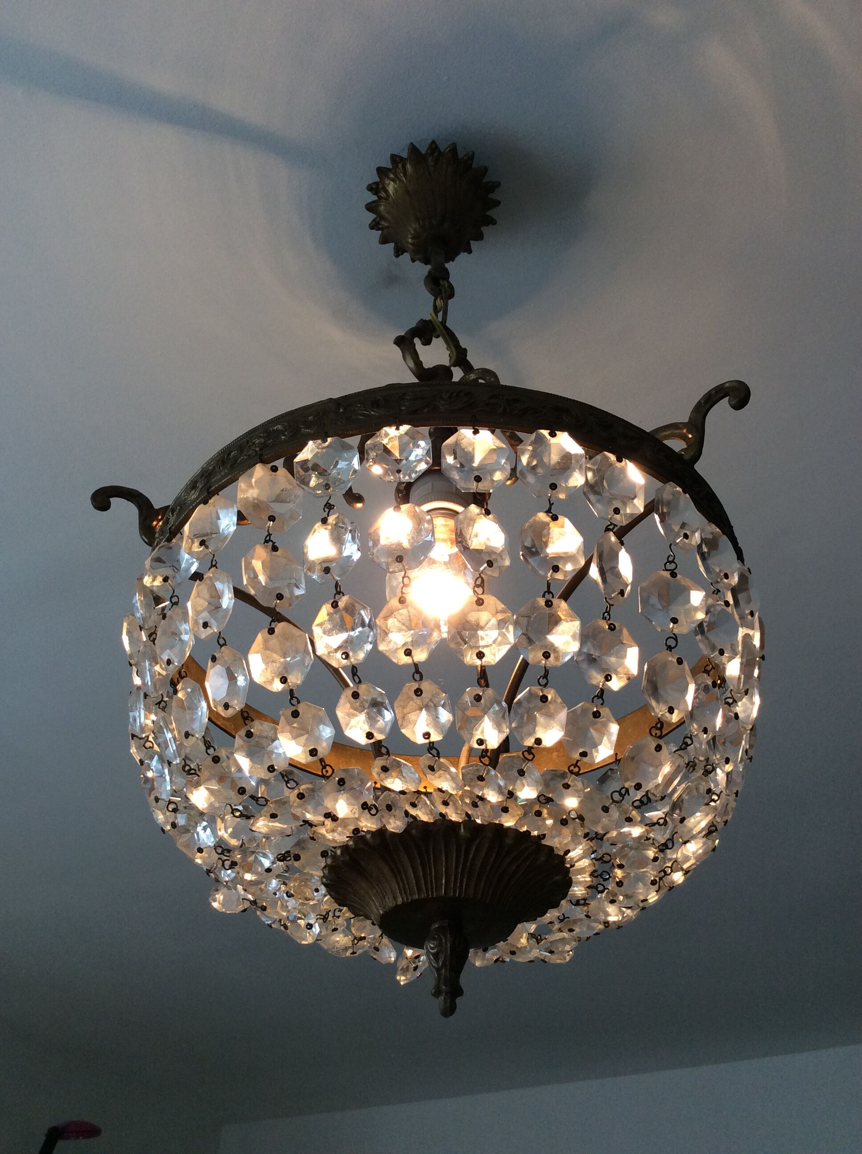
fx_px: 1065
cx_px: 431
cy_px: 577
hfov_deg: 44.1
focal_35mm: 32
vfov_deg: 56.9
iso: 64
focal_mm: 3.3
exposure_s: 1/100
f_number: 2.4
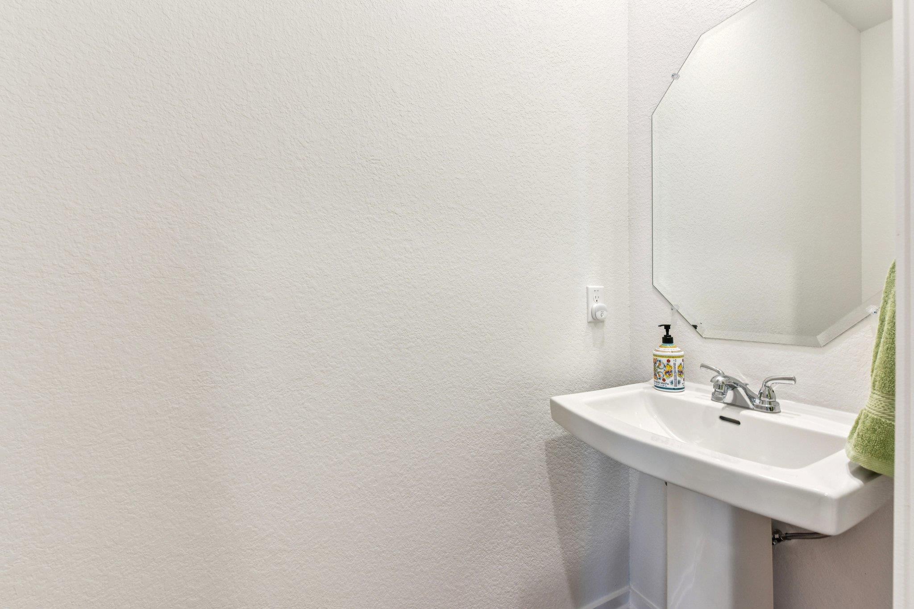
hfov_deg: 100.4
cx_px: 457
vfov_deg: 77.3
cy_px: 304
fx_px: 381
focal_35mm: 15
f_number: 8
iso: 400
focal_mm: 15
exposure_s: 1/15
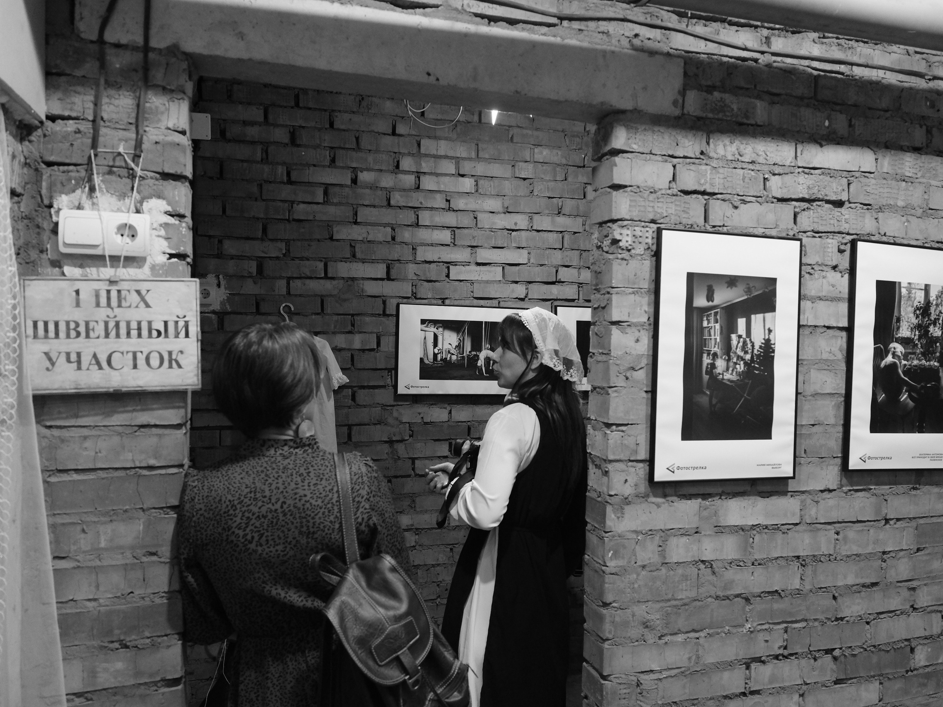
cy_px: 354
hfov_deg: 67.3
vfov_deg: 53.1
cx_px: 490
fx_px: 708
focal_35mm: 26
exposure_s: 1/100
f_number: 2.8
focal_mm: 16
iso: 2500
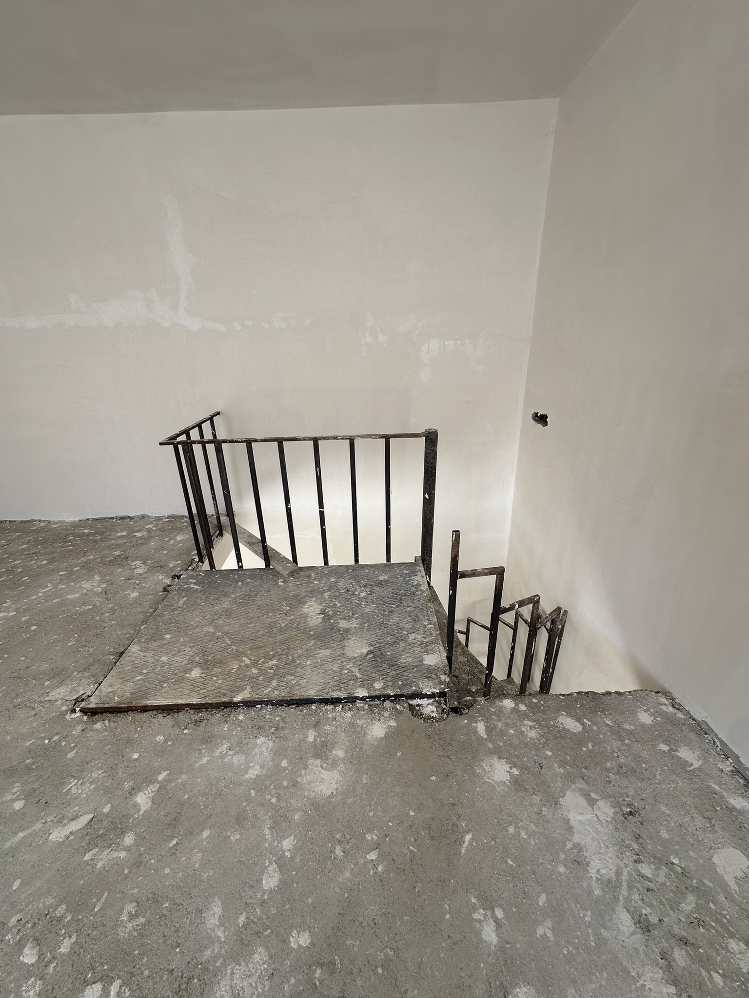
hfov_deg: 85.7
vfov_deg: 102.1
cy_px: 499
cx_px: 374
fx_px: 404
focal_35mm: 14
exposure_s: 1/202
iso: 40
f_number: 2.2
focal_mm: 2.22
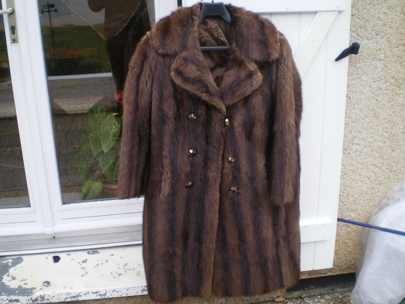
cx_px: 202
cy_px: 152
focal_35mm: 41
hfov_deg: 45.8
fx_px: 480
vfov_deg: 35.1
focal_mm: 6.3
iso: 64
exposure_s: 1/125
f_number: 3.1
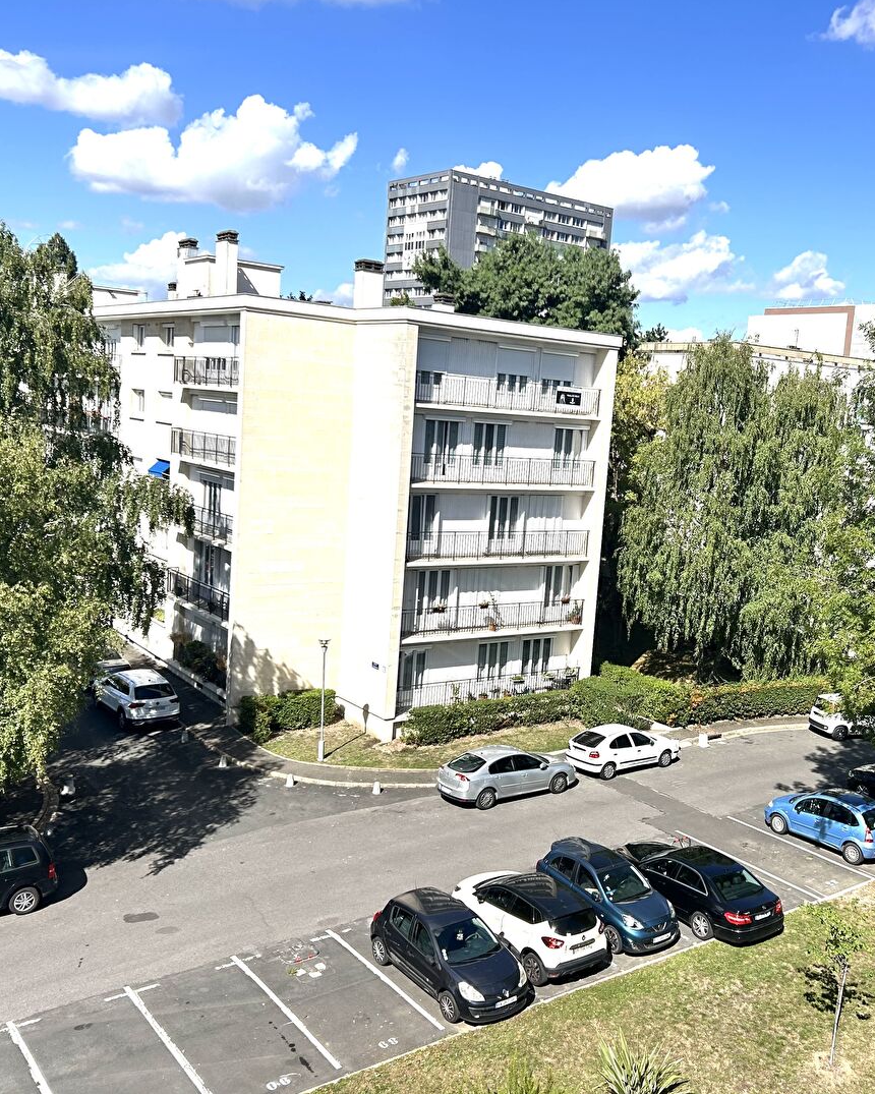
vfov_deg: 52.8
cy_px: 545
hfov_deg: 43.1
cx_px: 536
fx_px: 1101
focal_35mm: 34
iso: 50
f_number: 1.5
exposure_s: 1/5882
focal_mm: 5.7
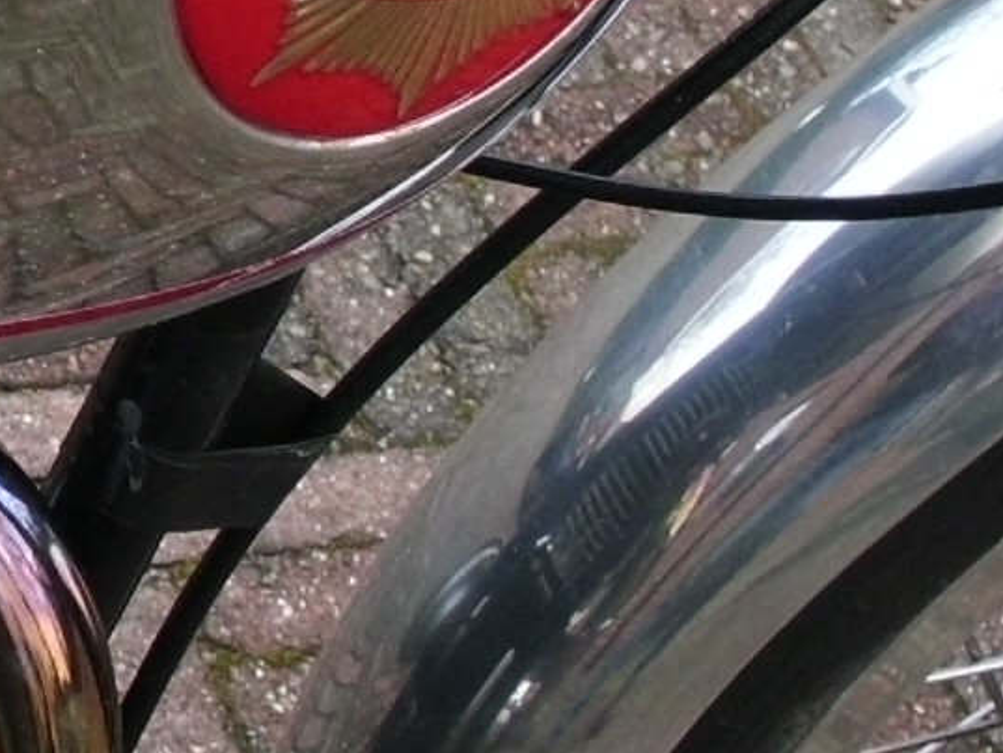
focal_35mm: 137
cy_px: -6
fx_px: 3971
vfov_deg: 10.7
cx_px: -485
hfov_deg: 13.6
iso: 100
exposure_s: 1/200
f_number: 2.9
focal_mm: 6.3
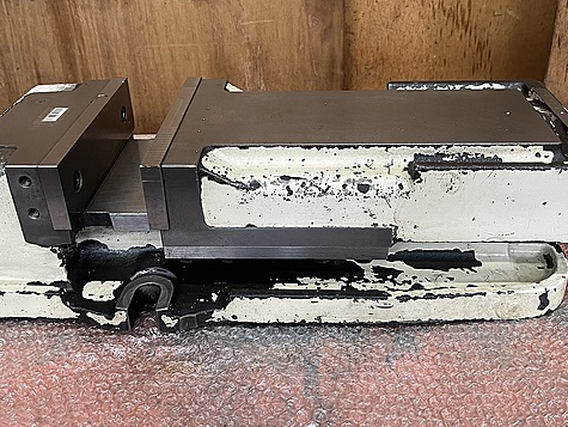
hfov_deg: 52.6
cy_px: 166
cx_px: 283
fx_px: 575
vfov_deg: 40.5
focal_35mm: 35
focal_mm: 5.1
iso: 125
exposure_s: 1/78
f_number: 1.6
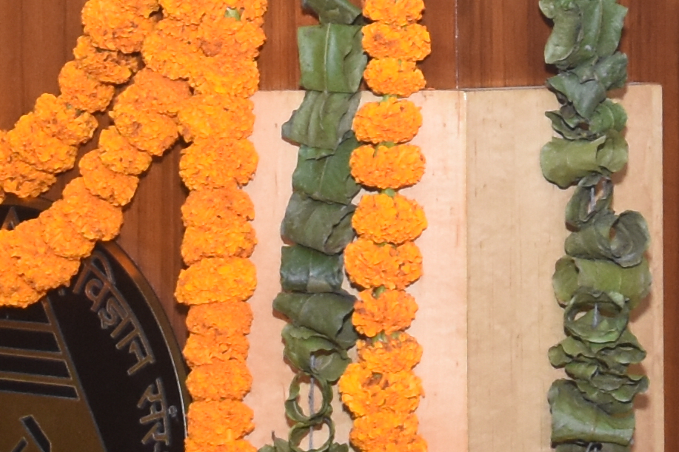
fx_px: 4073
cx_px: 705
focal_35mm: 216
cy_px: -604
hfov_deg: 9.5
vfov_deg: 6.1
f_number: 4.5
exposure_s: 1/125
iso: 800
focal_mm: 22
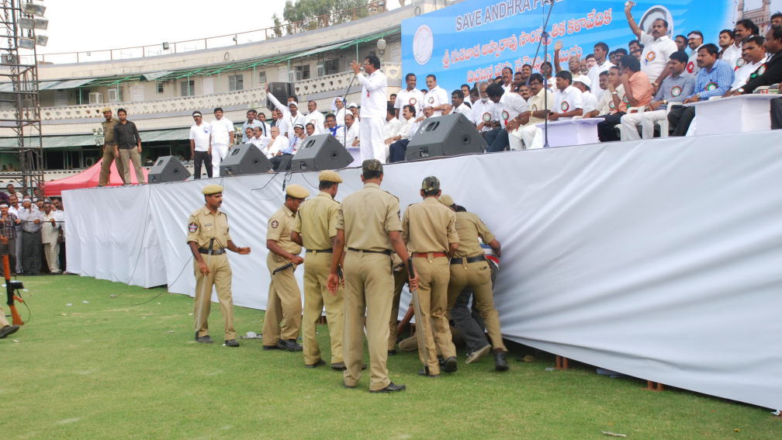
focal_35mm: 50
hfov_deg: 41.7
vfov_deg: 24.2
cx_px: 396
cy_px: 242
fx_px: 1027
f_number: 9
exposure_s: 1/125
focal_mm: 31
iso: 400
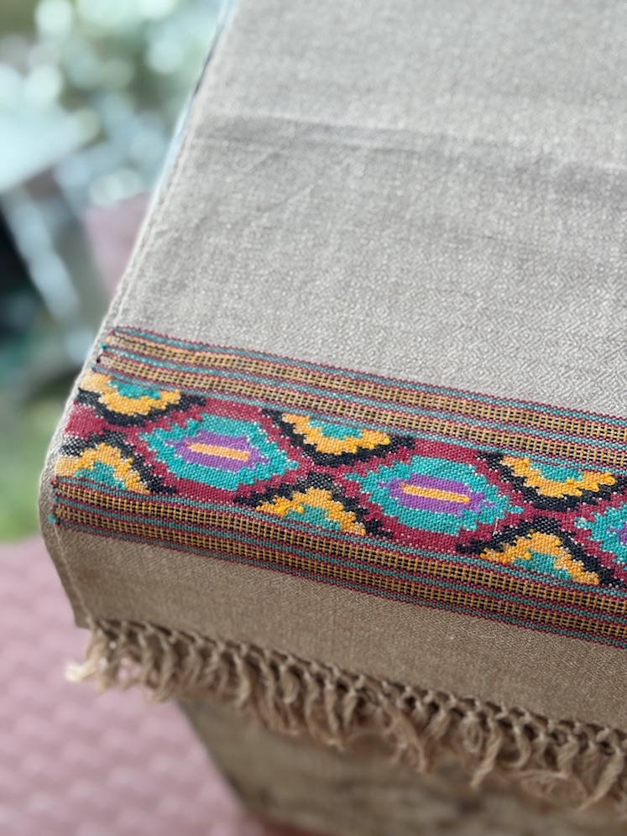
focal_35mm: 48
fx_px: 1159
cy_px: 418
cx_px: 314
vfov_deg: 39.7
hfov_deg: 30.3
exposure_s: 1/115
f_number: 1.78
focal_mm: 6.76
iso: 100
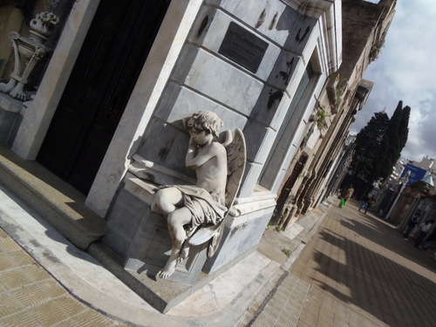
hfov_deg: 71.6
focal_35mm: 24
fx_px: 302
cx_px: 218
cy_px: 164
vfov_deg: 56.8
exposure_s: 1/500
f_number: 5.5
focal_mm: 4.3
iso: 64
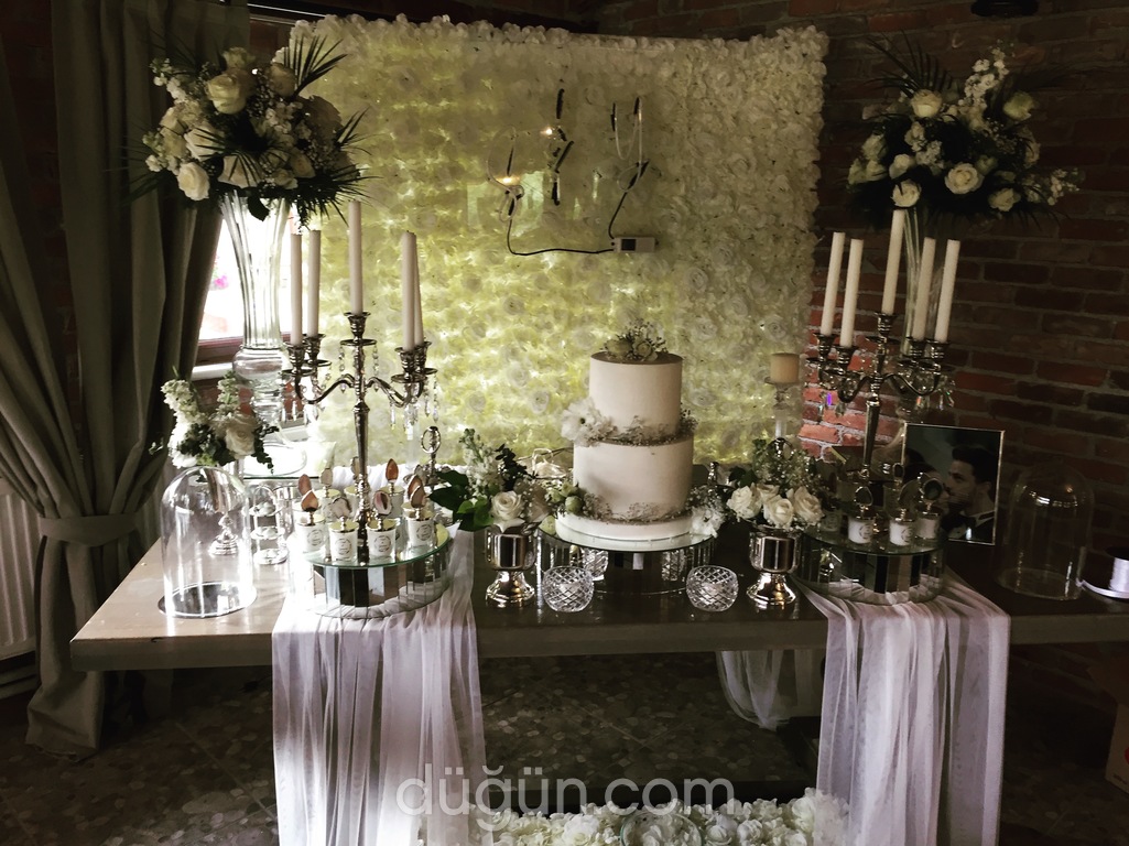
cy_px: 423
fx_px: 946
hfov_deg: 61.7
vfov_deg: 48.2
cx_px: 564
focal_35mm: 29
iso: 80
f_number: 2.2
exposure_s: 1/33
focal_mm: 4.15
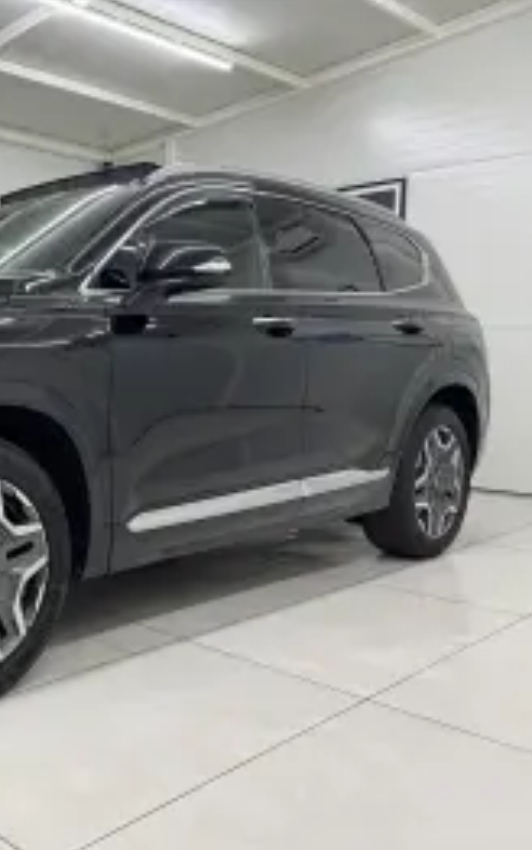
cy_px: 435
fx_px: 811
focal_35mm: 35
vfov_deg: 55.3
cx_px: -26
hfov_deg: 32.7
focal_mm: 6.76
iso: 125
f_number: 1.78
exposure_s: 1/50
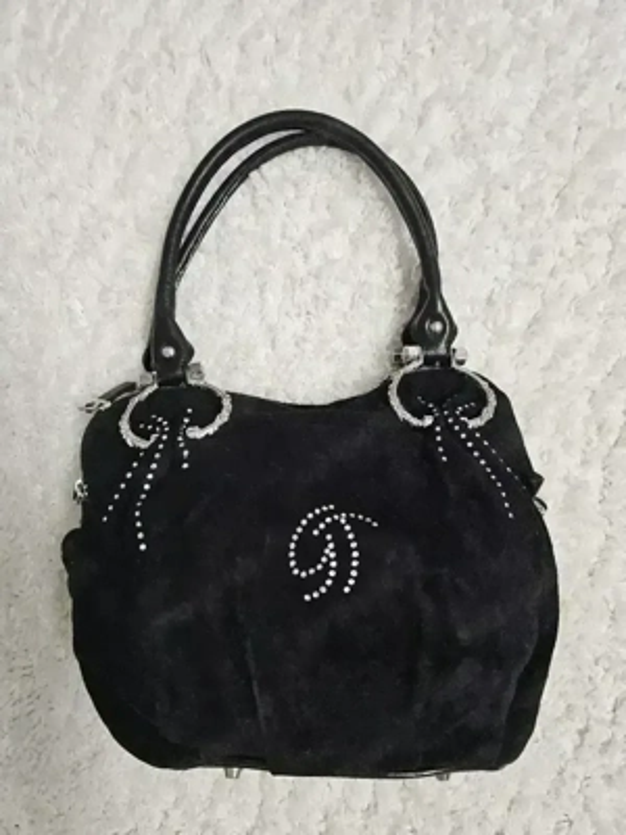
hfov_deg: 58.9
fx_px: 555
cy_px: 418
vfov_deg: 73.9
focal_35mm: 23
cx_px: 313
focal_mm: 6.3
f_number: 1.7
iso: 500
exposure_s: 1/120
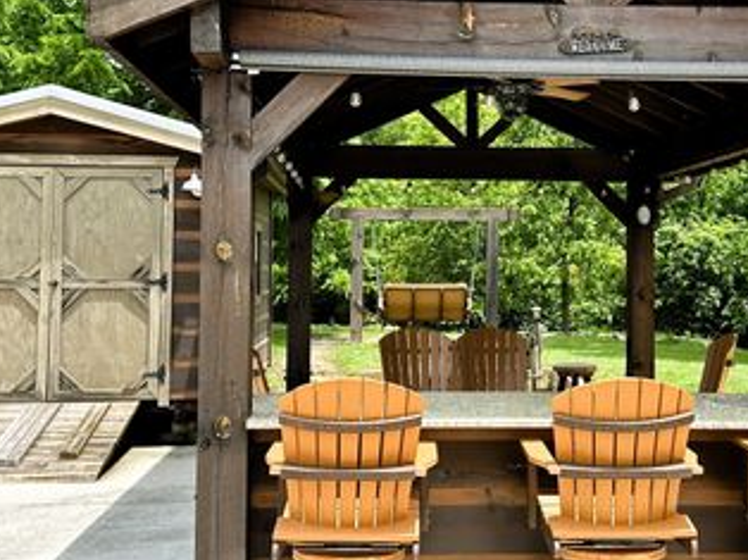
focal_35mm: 51
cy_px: 216
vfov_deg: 28.4
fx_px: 1101
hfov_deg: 37.4
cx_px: 443
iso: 80
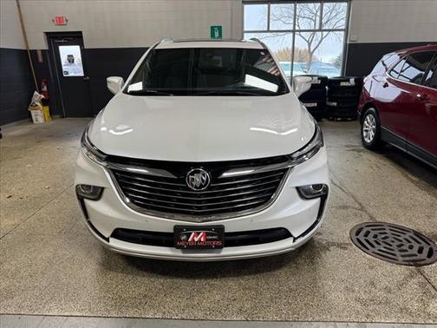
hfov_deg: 71.6
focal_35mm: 24
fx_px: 303
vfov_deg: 56.8
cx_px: 218
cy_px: 164
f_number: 1.78
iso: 160
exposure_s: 1/120
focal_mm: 6.76
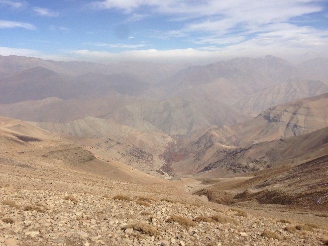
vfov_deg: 43.0
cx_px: 164
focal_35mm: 33
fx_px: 313
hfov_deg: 55.3
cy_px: 123
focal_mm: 4.12
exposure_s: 1/2463
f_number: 2.4
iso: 50
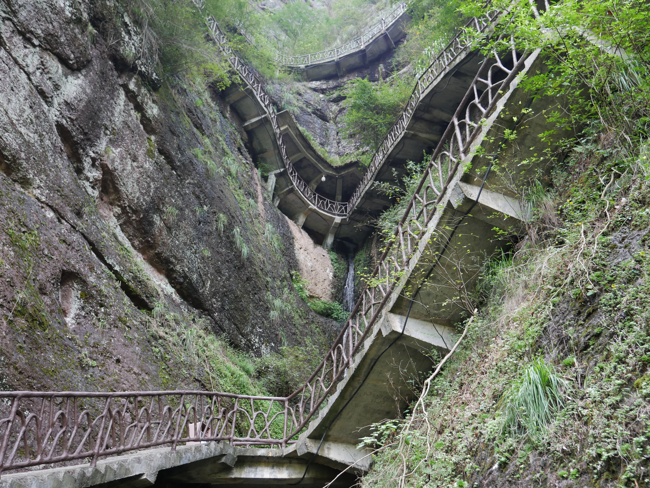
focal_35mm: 36
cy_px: 244
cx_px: 325
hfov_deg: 51.3
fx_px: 676
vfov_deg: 39.7
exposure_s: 1/60
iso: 400
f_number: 4
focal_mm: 18
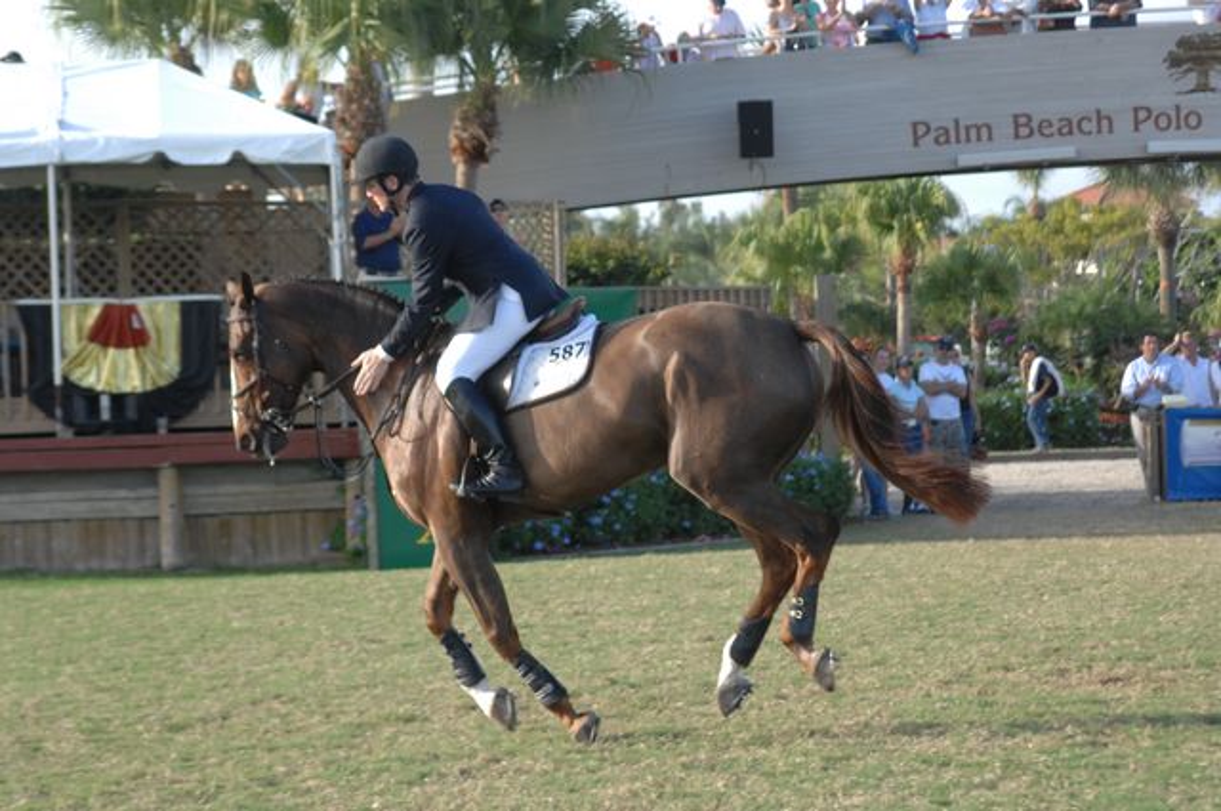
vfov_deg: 10.6
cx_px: 610
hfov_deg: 15.9
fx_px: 4370
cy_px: 406
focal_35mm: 129
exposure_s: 1/400
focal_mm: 86
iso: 400
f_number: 5.6
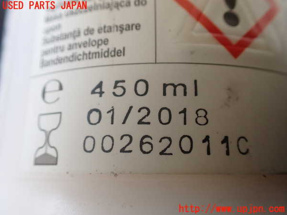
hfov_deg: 60.0
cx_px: 144
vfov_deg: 46.8
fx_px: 249
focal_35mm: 30
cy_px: 108
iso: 200
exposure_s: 1/125
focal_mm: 5.4
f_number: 2.3
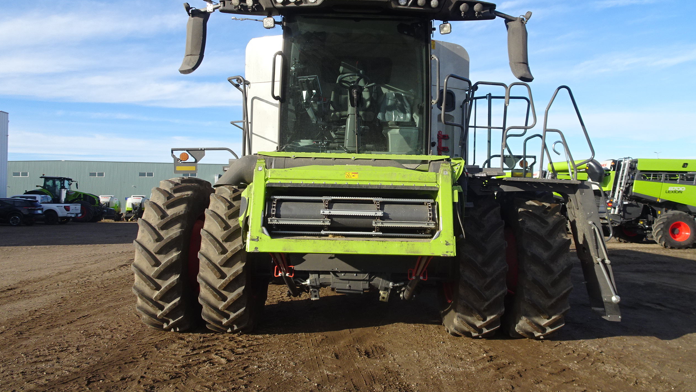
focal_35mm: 27
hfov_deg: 69.8
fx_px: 498
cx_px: 358
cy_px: 180
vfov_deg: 42.9
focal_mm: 4.1
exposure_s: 1/500
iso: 80
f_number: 3.5
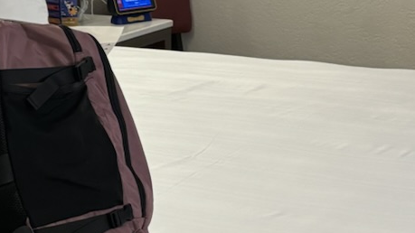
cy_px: 190
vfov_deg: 10.9
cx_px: 11
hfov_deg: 18.8
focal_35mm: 111
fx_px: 1221
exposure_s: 1/60
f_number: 1.6
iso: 250
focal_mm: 5.96
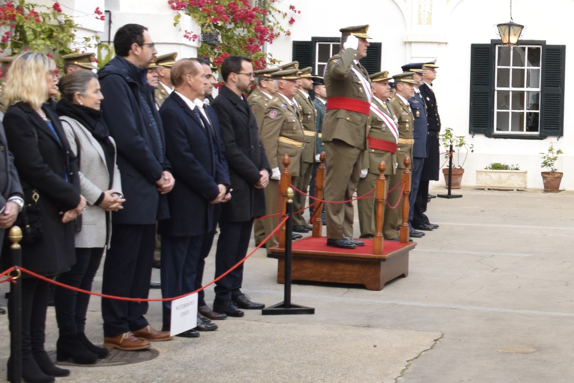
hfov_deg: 23.0
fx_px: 1323
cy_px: 156
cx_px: 633
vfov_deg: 16.4
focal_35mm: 83
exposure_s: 1/160
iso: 800
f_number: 8
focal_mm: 22
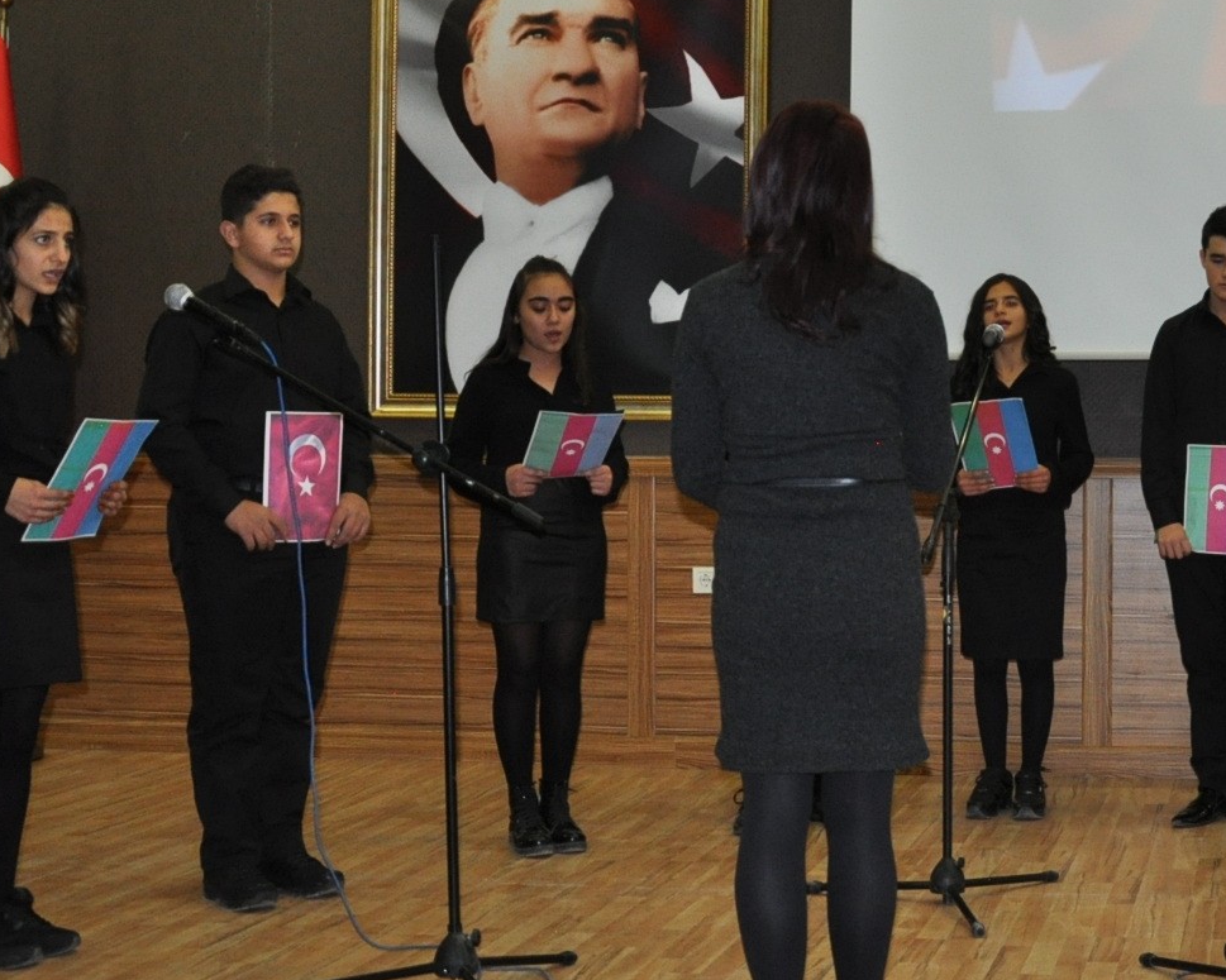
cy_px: 345
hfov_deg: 32.2
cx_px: 1067
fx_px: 2032
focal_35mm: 56
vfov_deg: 27.0
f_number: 3.5
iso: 800
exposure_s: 1/60
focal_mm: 18
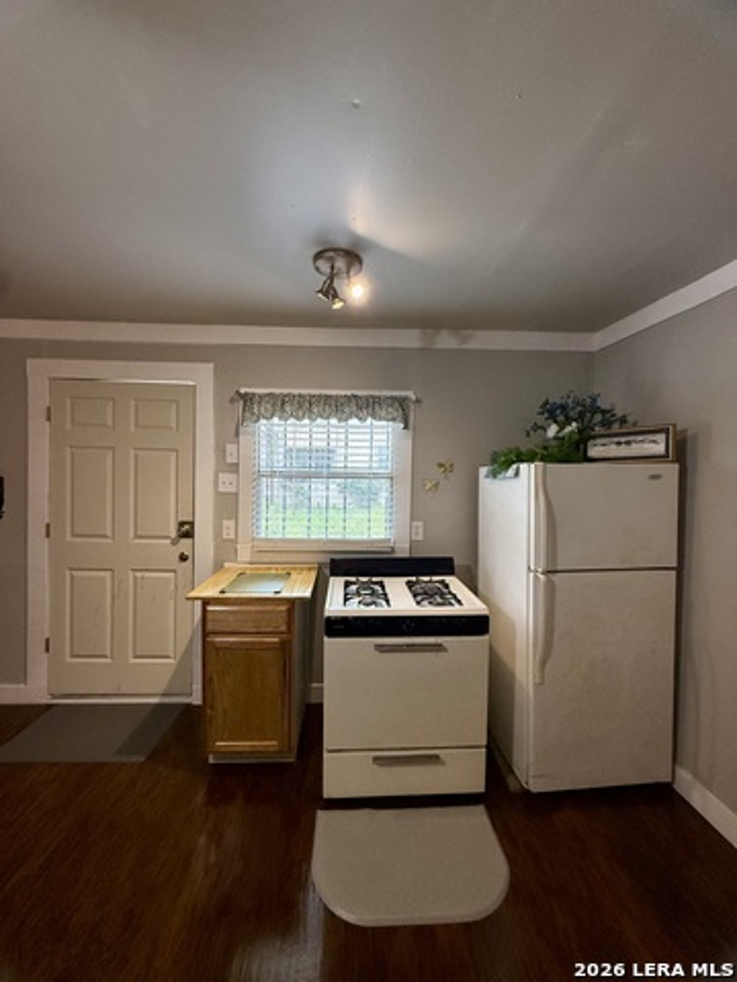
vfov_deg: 102.1
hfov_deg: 85.7
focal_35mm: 14
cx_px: 368
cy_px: 491
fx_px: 397
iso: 160
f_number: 2.2
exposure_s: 1/120
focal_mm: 2.22
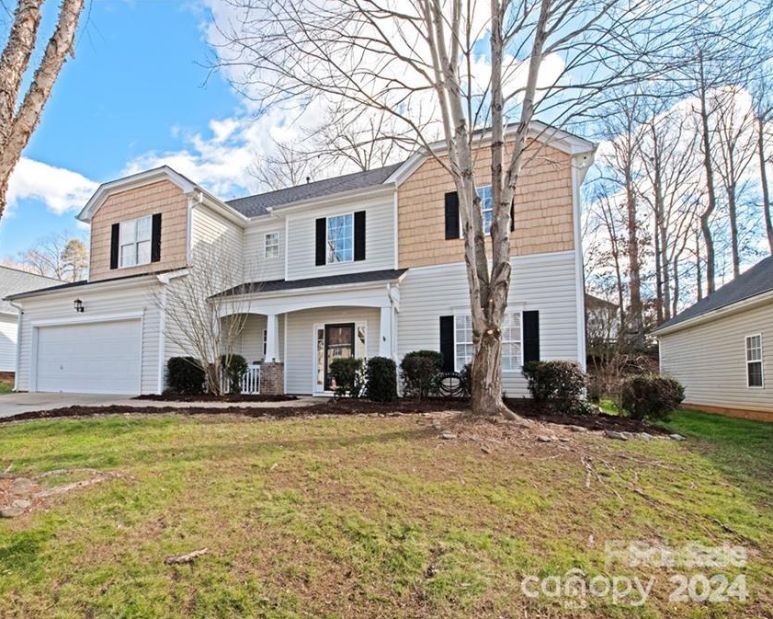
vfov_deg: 80.4
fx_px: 366
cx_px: 311
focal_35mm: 16
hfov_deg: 91.9
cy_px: 312
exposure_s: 1/200
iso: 1000
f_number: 20
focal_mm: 14
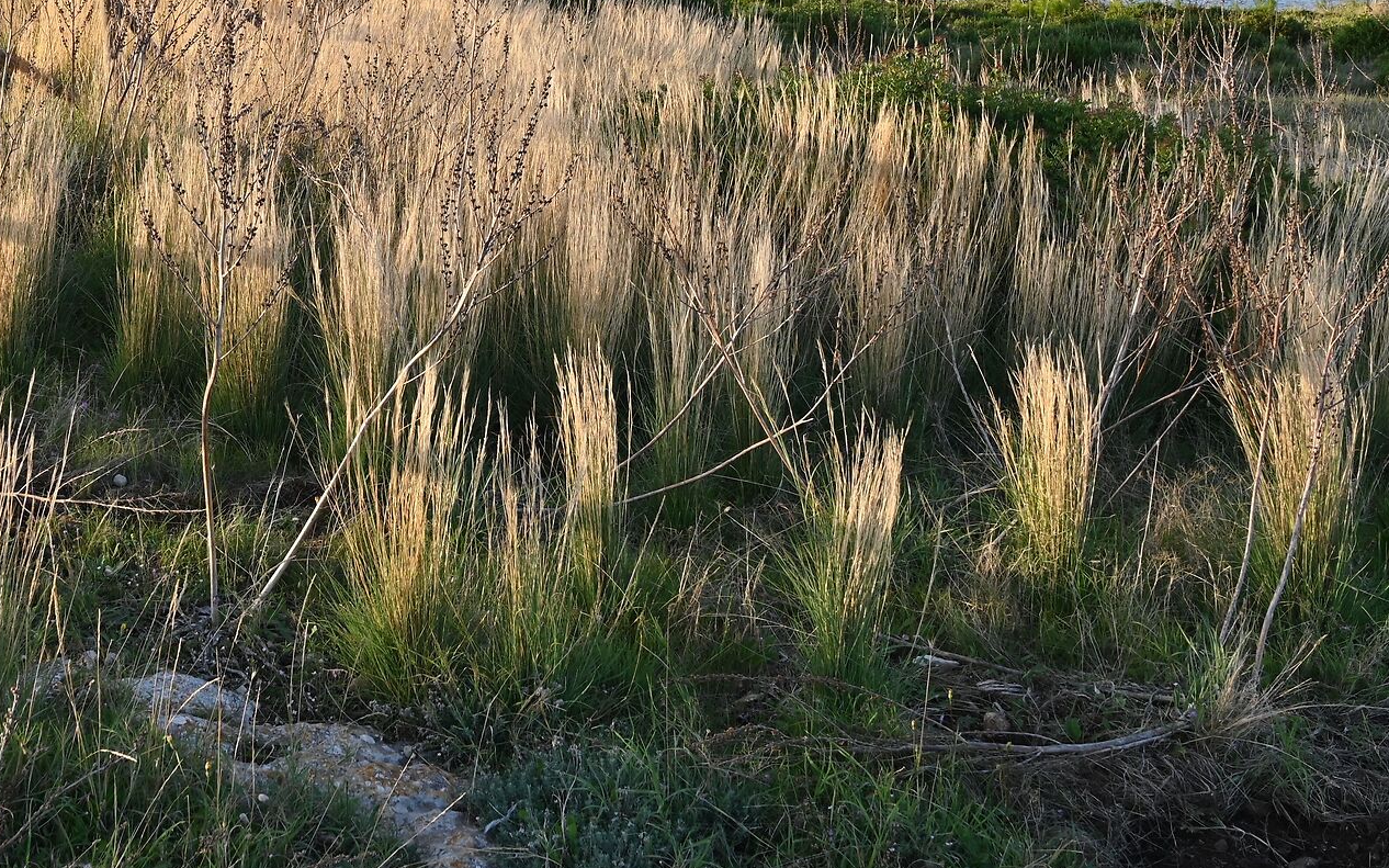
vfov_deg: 22.4
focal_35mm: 57
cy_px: 153
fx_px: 2156
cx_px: 373
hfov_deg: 35.0
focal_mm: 29.5
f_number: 10
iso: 180
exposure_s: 1/80
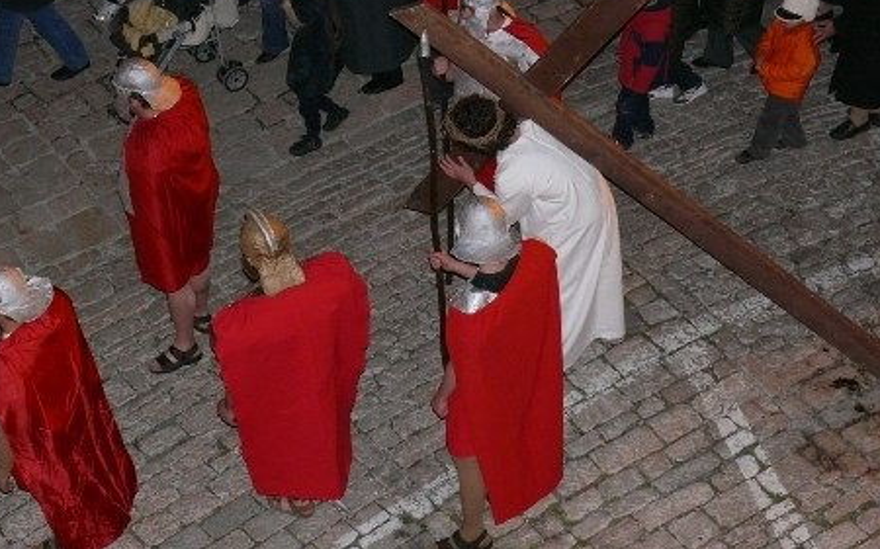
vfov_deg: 19.7
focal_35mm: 66
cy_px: 243
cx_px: 401
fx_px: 1582
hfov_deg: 31.1
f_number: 3.2
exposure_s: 1/30
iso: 400
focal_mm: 11.9
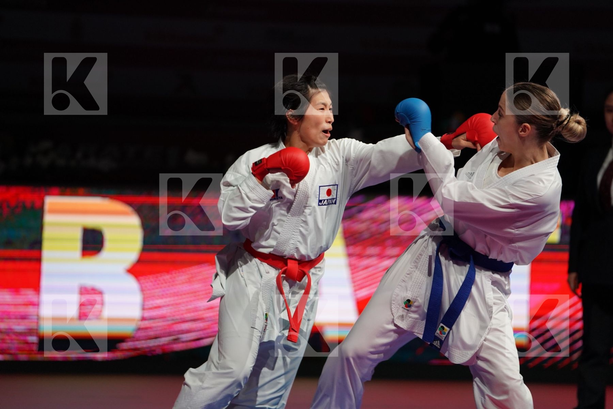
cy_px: 204
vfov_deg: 7.5
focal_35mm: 184
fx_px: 3133
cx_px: 306
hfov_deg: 11.2
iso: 1600
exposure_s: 1/1000
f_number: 2.8
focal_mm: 184
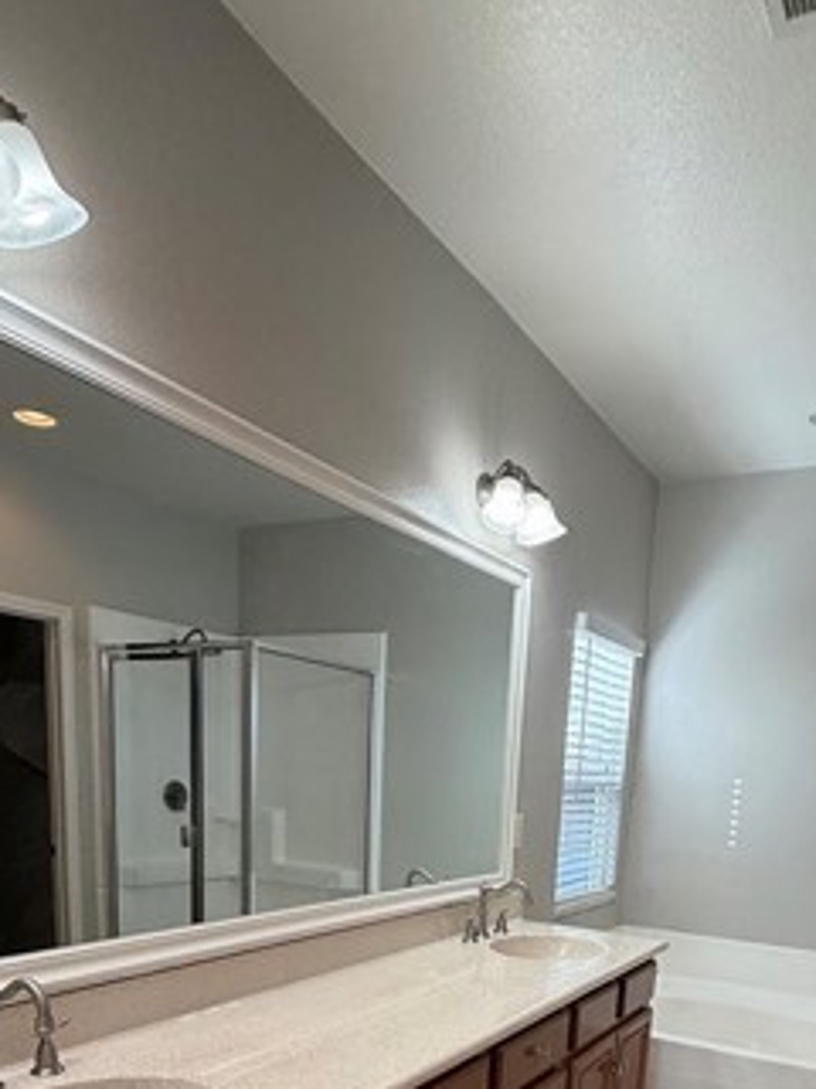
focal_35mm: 28
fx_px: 880
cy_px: 943
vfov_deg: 56.4
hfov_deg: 49.7
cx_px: 452
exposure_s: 1/99
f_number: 2.2
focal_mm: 2.22
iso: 80
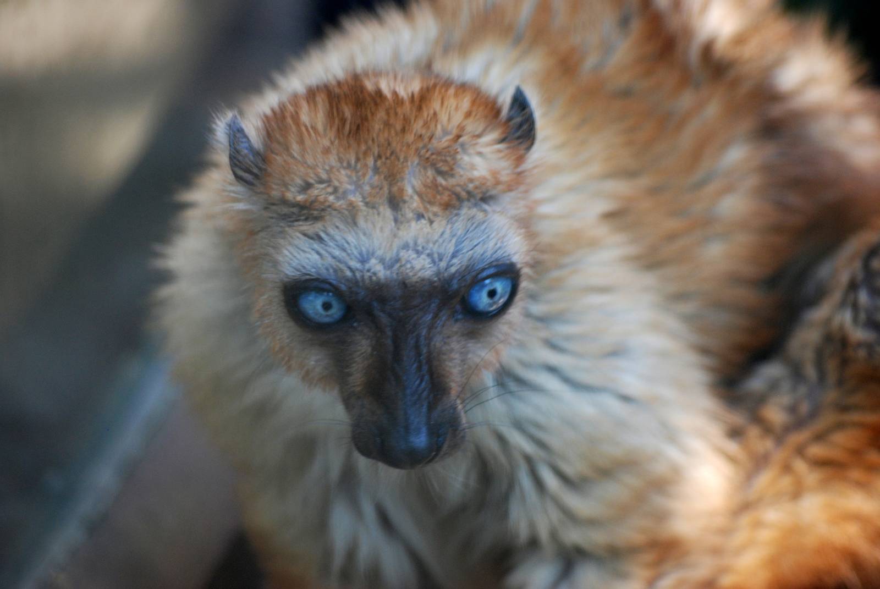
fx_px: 8076
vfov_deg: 4.2
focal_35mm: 330
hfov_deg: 6.2
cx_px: 440
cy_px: 294
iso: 400
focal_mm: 220
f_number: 5.3
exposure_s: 1/100
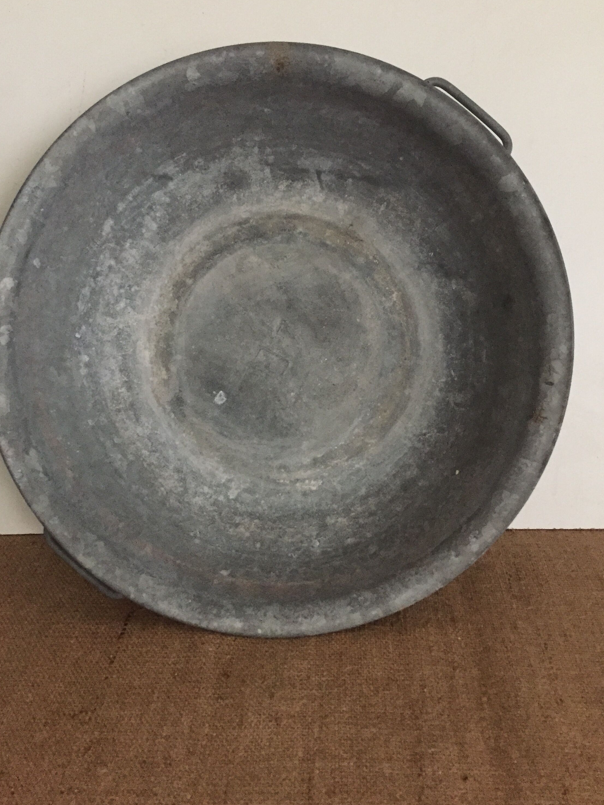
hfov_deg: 44.2
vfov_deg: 56.8
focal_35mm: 32
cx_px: 286
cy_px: 393
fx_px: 744
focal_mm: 4.15
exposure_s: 1/17
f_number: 2.2
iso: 320
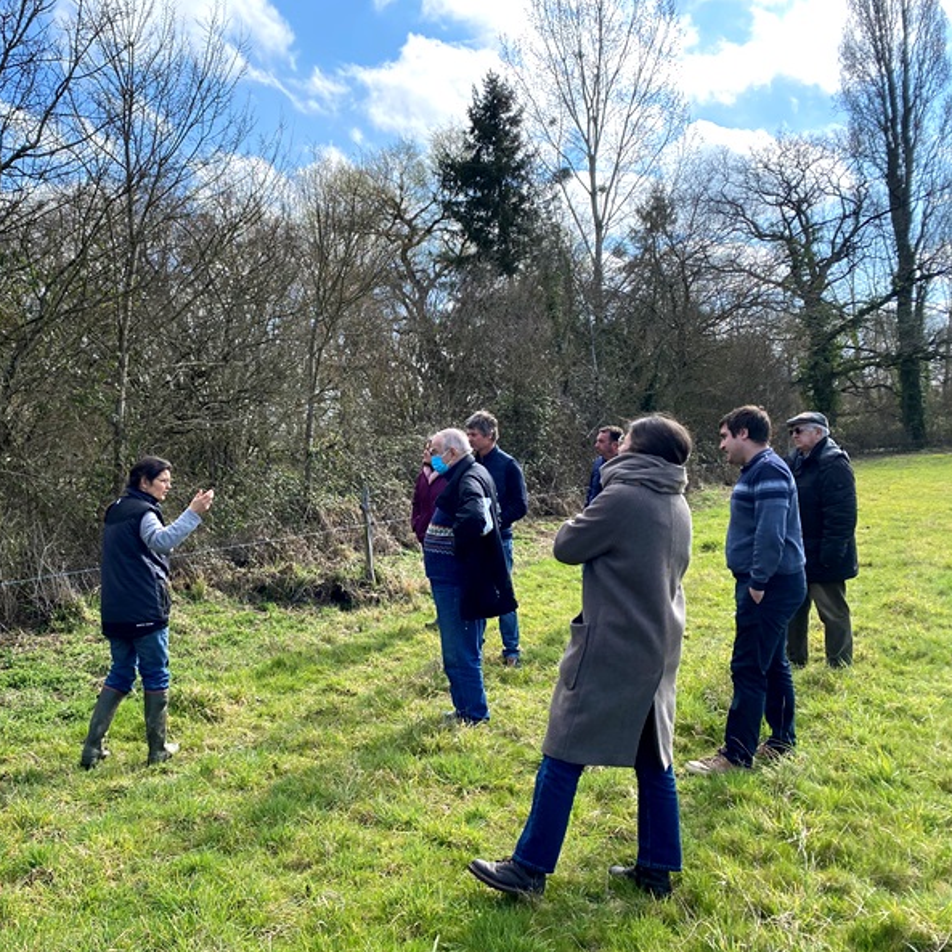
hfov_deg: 51.7
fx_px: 965
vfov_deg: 52.5
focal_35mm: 31
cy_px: 480
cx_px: 326
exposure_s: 1/1182
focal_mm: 4.25
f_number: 1.8
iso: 32
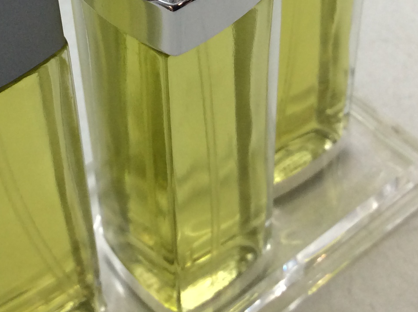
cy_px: -15
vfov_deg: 16.7
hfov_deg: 22.5
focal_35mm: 86
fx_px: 1037
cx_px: 94
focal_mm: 3.3
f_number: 2.4
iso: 32
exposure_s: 1/60
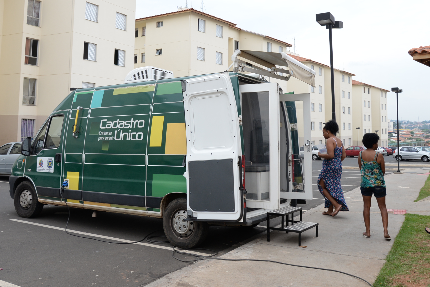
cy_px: 87
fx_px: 418
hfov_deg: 54.4
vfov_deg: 37.3
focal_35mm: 35
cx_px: 215
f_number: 9
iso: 280
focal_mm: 24
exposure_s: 1/200
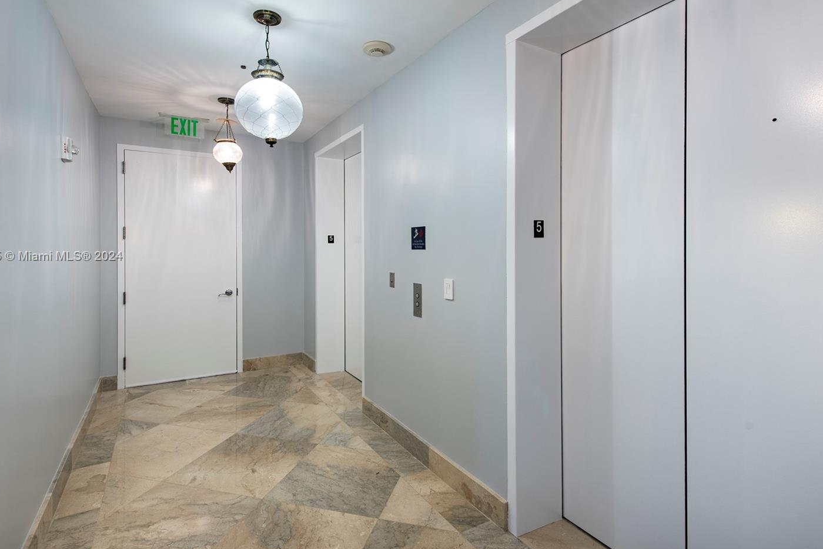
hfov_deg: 96.7
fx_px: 366
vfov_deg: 73.7
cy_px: 257
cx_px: 404
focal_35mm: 16
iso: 100
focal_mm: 14
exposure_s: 1/2
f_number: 9
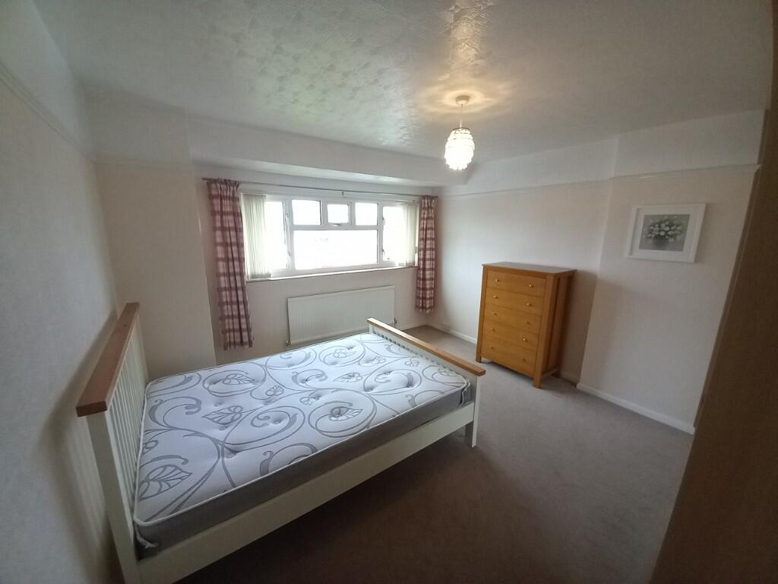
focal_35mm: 13
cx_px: 389
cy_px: 292
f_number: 2.2
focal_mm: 1.13
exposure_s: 1/50
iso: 160
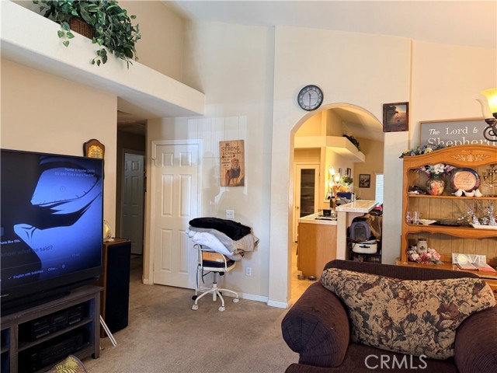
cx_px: 248
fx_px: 345
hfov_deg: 71.6
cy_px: 186
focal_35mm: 24
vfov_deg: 56.8
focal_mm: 6.76
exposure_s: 1/60
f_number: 1.78
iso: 250
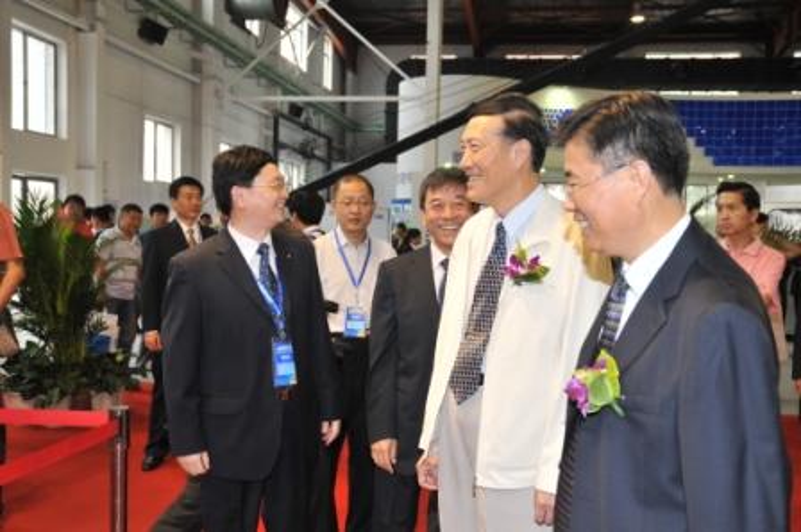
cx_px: 400
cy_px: 266
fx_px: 900
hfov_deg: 48.0
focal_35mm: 40
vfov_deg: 33.0
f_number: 3.8
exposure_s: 1/60
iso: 320
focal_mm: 27
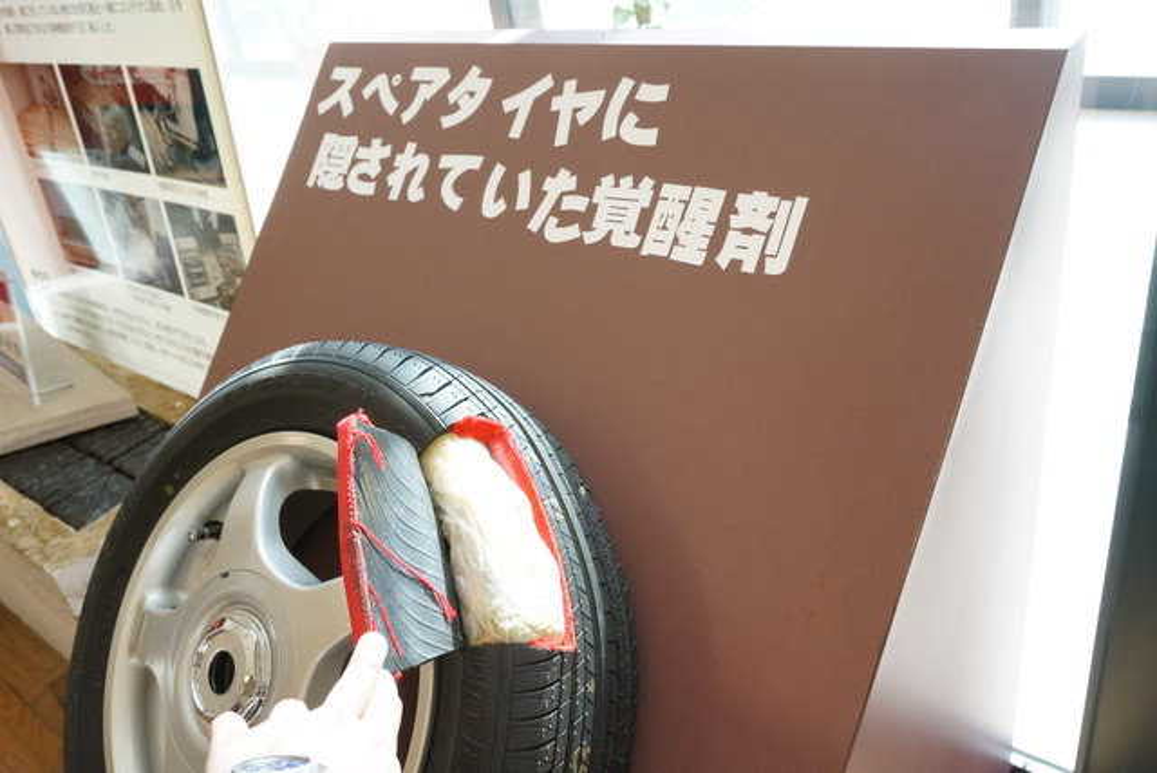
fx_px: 965
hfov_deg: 61.9
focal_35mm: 30
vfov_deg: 43.7
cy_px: 386
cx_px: 578
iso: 640
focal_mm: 20
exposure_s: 1/60
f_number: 7.1
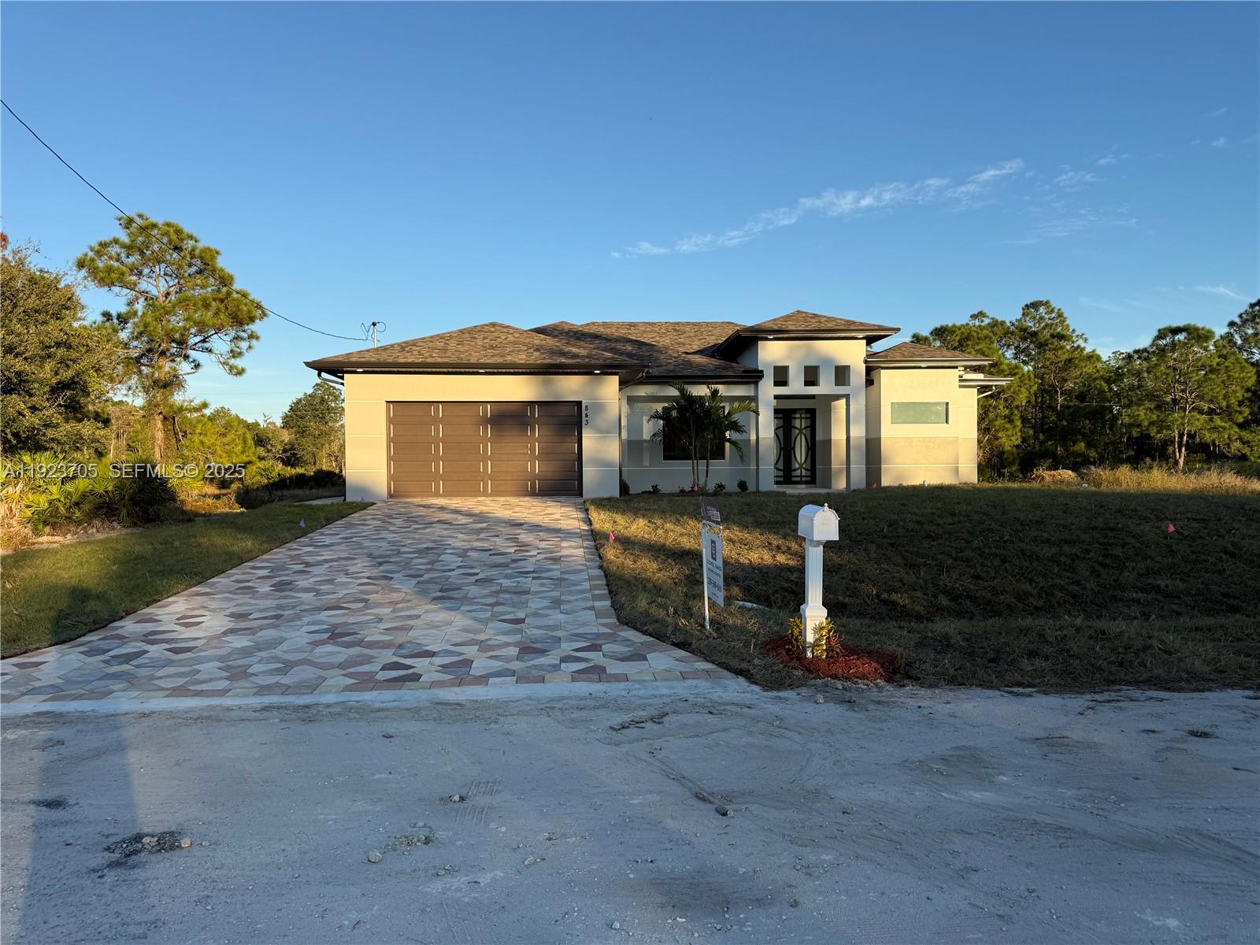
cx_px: 630
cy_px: 472
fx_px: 874
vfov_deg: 56.8
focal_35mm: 24
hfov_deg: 71.6
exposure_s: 1/2110
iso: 80
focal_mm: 6.76
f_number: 1.78
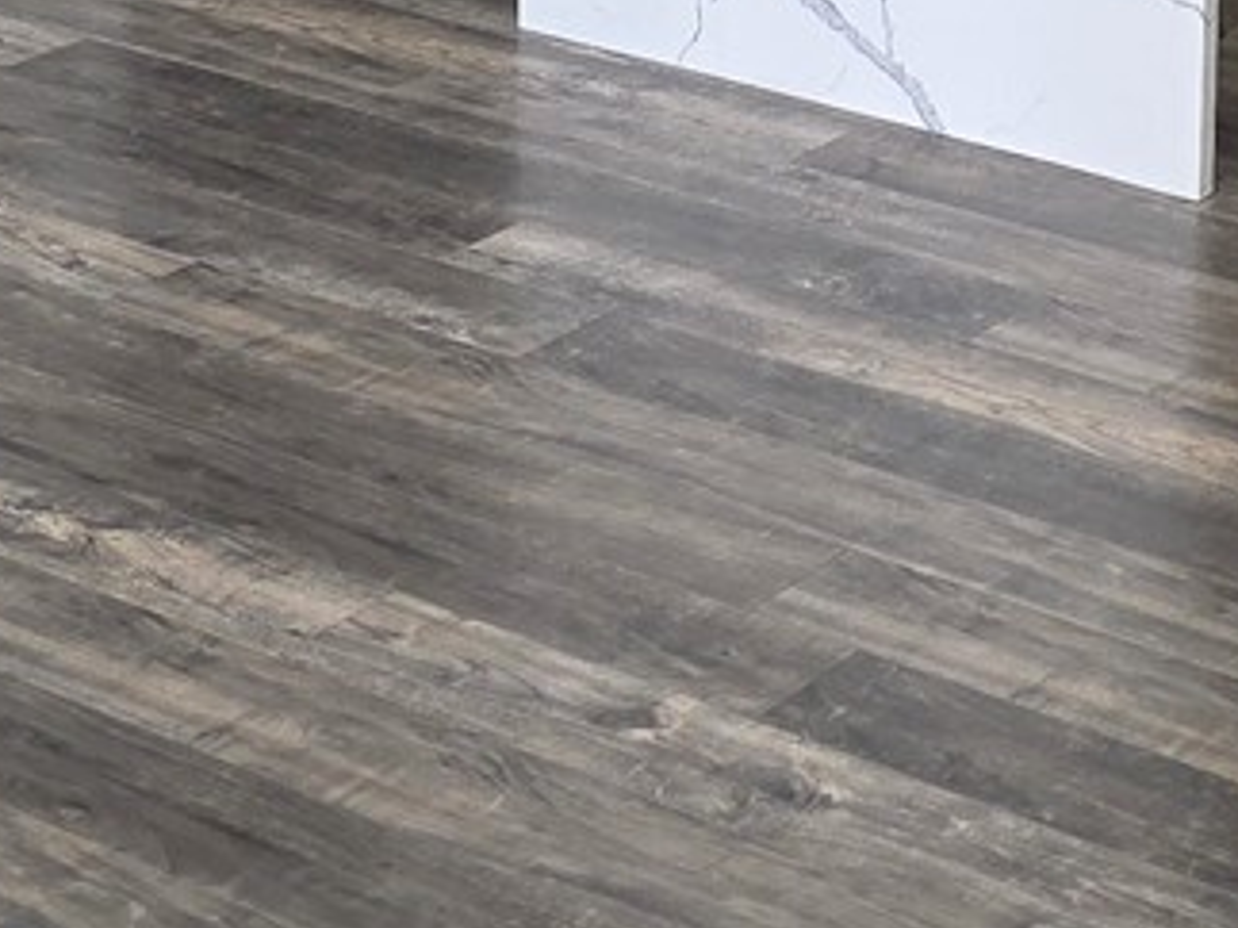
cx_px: 985
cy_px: -940
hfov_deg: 17.1
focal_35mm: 114
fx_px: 4076
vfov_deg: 11.6
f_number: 1.7
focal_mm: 6.3
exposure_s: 1/60
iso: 100
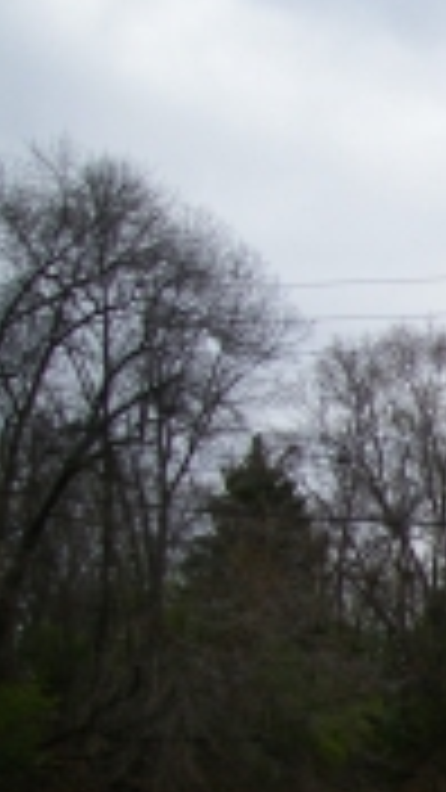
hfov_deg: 9.6
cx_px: 1059
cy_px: 724
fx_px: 2376
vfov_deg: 18.6
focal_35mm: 113
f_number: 3.3
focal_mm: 6.3
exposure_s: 1/250
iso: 64
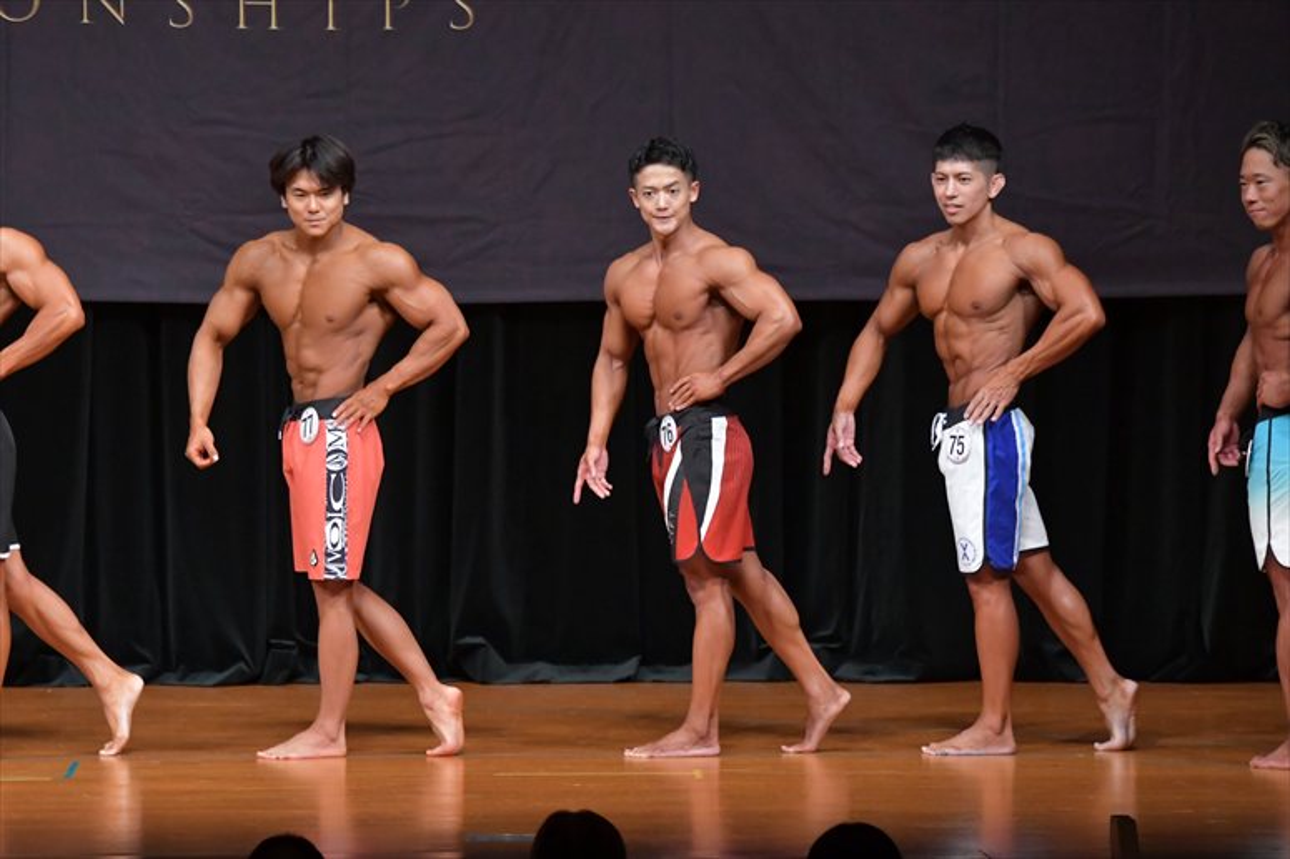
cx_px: 645
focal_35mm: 255
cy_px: 430
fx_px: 9133
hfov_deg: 8.1
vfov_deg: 5.4
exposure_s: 1/400
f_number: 5.6
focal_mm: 170
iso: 5000
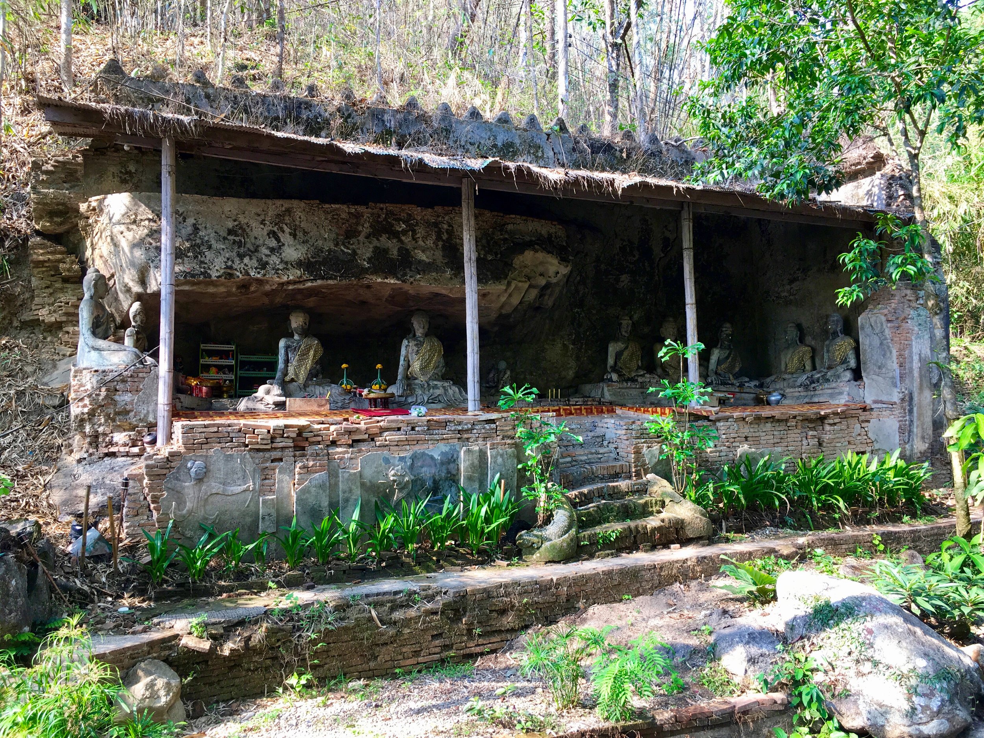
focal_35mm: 29
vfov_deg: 48.2
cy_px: 369
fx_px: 824
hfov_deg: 61.7
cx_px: 492
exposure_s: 1/100
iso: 25
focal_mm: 4.15
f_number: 2.2
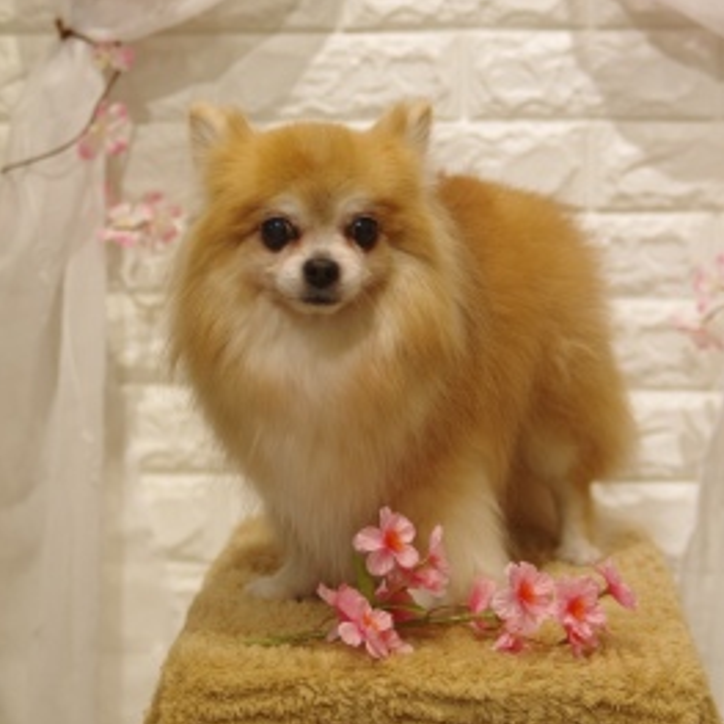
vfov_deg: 17.9
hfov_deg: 17.9
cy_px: 314
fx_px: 2295
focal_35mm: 97
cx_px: 361
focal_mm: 50
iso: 250
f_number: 3.5
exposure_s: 1/160
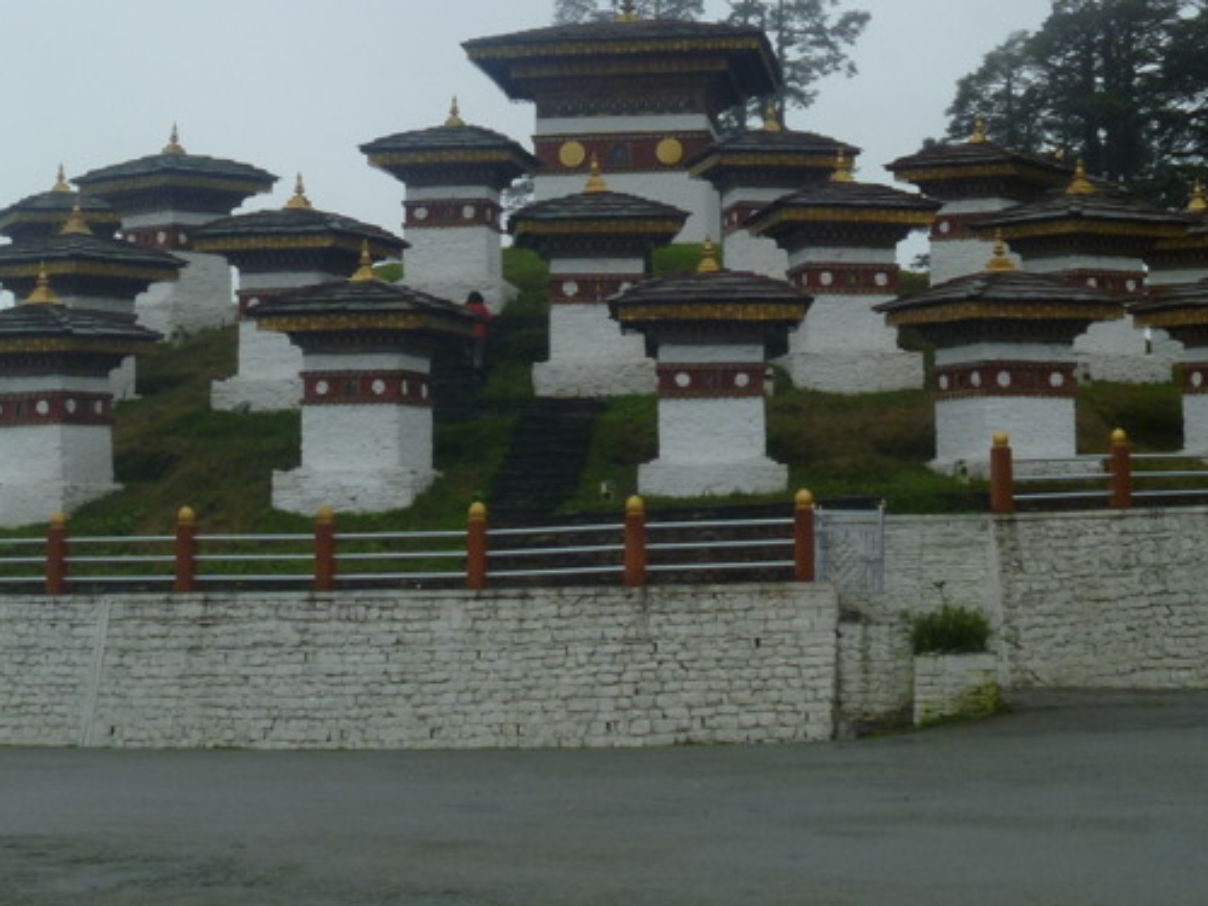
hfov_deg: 23.2
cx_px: 459
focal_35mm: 84
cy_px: 56
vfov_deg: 17.3
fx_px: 2931
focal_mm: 7.2
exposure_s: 1/400
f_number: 5.6
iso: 100
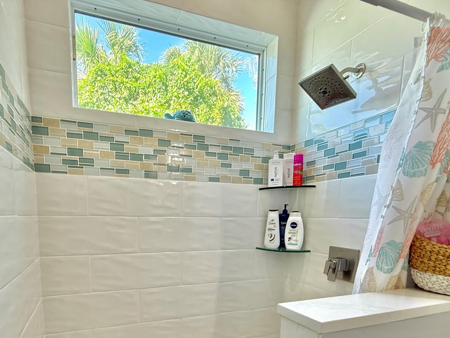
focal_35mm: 21
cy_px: 251
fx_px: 273
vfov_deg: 60.2
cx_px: 185
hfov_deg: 78.3
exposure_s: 1/120
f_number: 2.2
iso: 200
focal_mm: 2.22
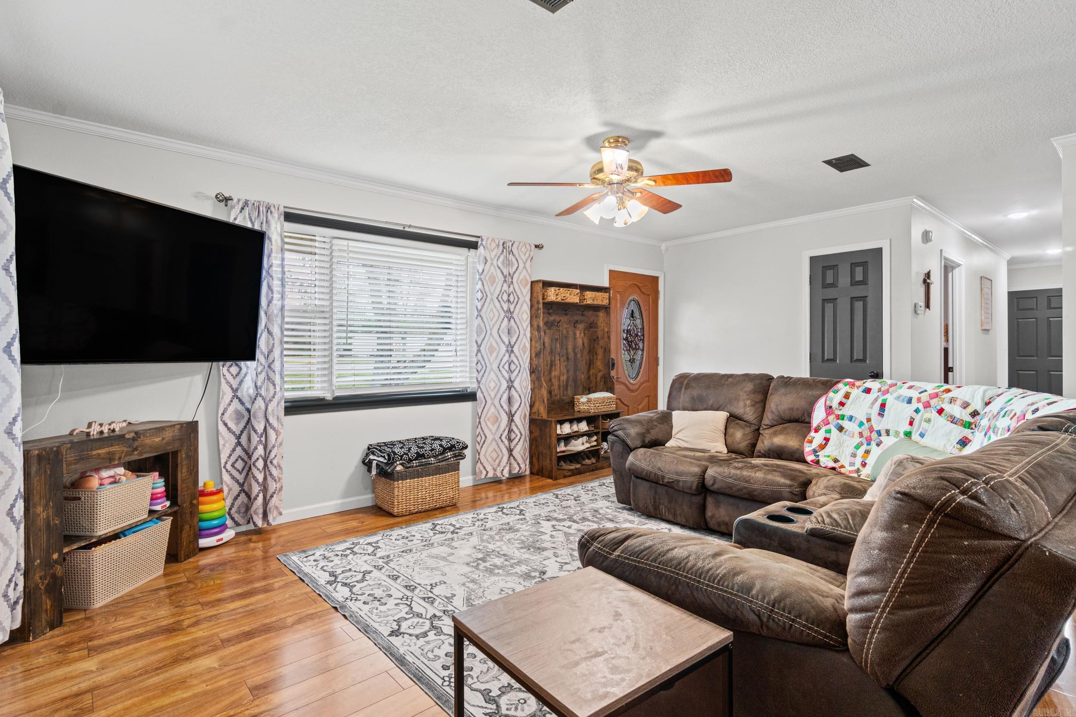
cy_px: 358
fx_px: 538
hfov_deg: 90.0
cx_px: 538
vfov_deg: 67.4
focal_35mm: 18
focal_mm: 12
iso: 250
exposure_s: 1/2
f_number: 9
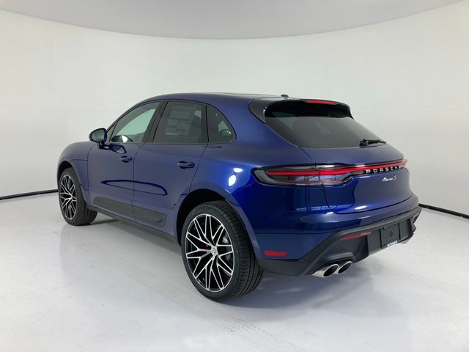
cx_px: 234
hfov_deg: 63.4
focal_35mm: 28
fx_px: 379
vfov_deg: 49.7
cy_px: 176
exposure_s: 1/200
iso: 20
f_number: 1.8
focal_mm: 3.99
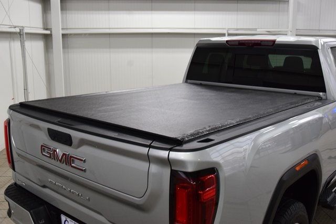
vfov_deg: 36.9
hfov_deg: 53.1
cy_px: 112
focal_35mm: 36
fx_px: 336
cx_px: 168
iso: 1600
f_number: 8
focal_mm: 24
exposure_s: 1/60
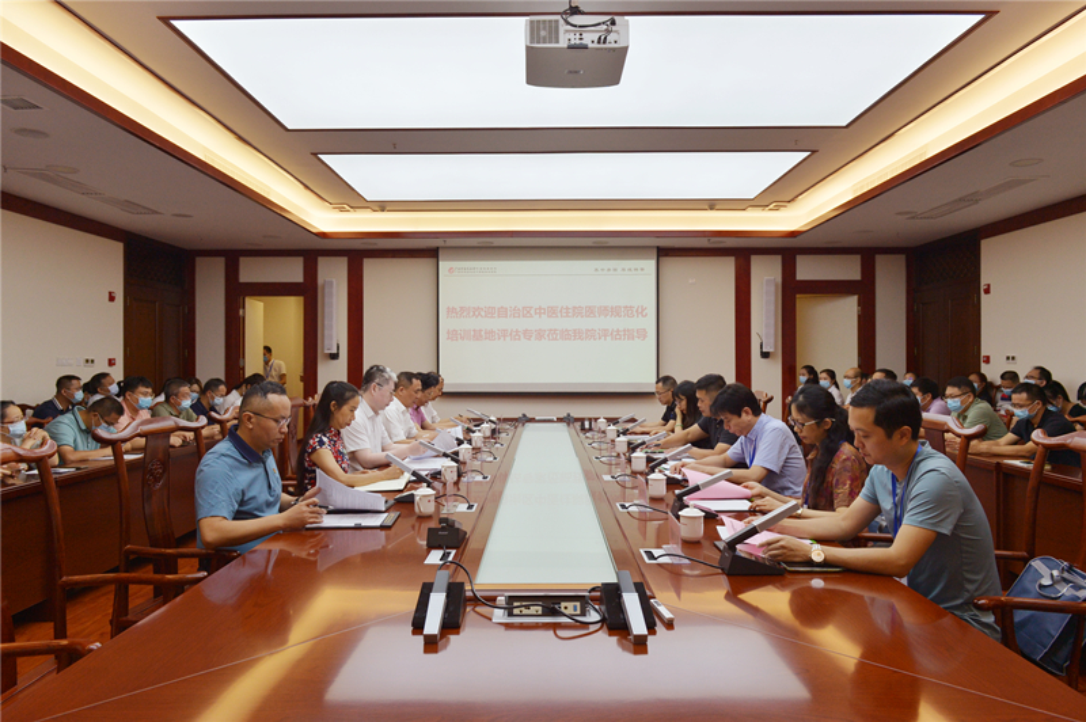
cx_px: 543
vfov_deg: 53.1
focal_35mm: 24
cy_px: 361
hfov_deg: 73.8
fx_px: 723
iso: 800
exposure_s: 1/250
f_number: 6.3
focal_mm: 24
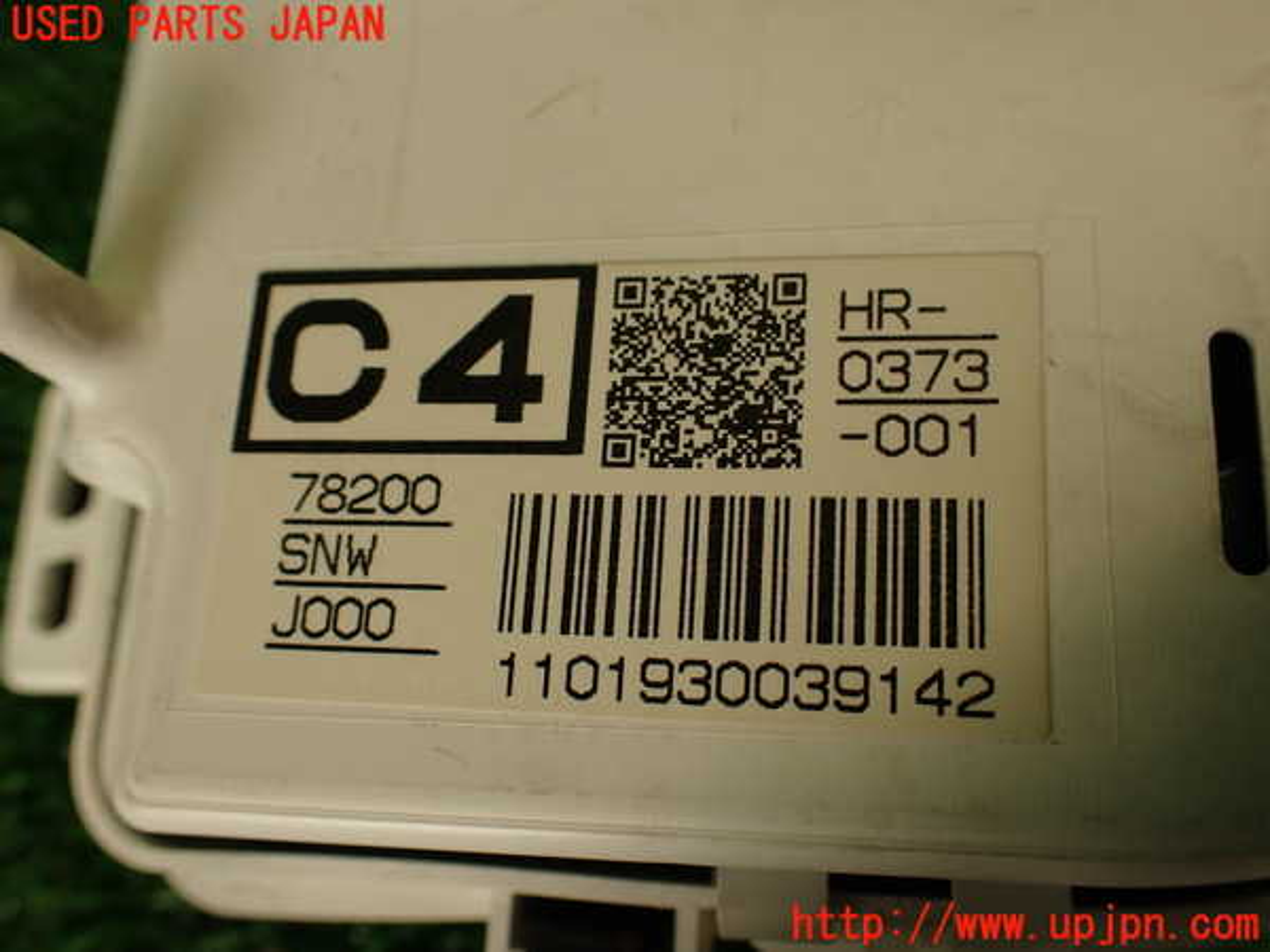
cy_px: 476
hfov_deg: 56.8
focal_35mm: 32
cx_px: 635
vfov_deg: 44.2
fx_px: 1174
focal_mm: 5.79
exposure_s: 1/80
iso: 100
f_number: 3.2
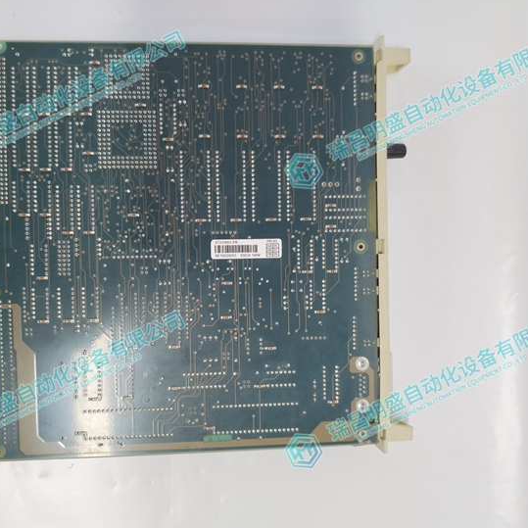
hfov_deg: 51.0
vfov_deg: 51.1
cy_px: 271
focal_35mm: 32
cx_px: 235
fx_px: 552
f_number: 1.8
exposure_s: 1/33.3
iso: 200
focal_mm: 4.75
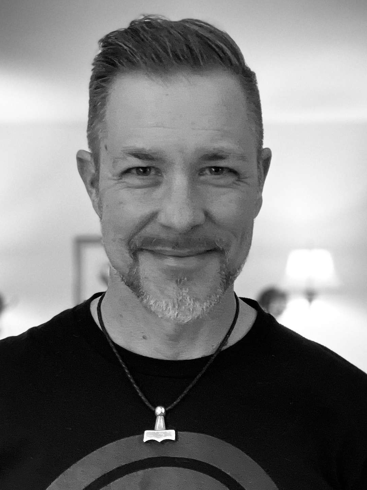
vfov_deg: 60.0
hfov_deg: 46.8
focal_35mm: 30
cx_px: 184
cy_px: 245
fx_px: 424
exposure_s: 1/30
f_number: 2.2
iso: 400
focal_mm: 2.71
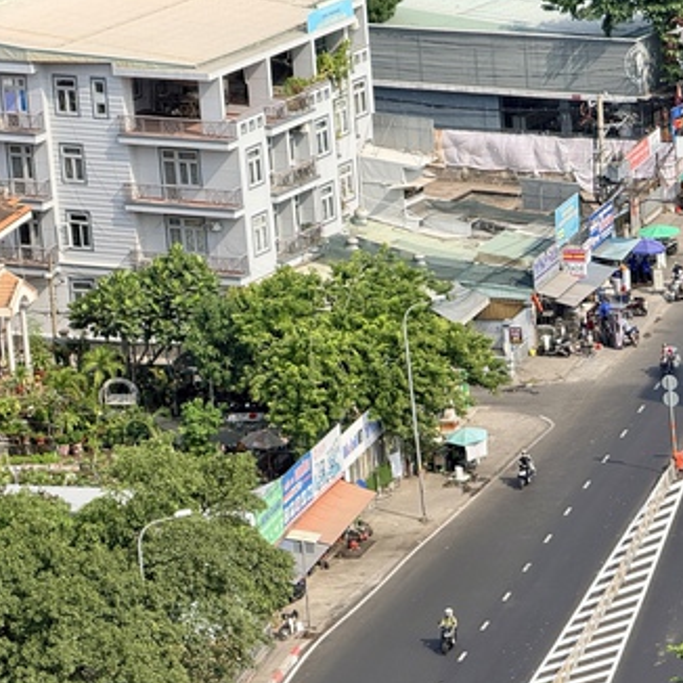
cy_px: 492
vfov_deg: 8.4
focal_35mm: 208
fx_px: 4643
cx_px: 610
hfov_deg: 8.4
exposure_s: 1/1167
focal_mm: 15.66
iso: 50
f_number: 2.8
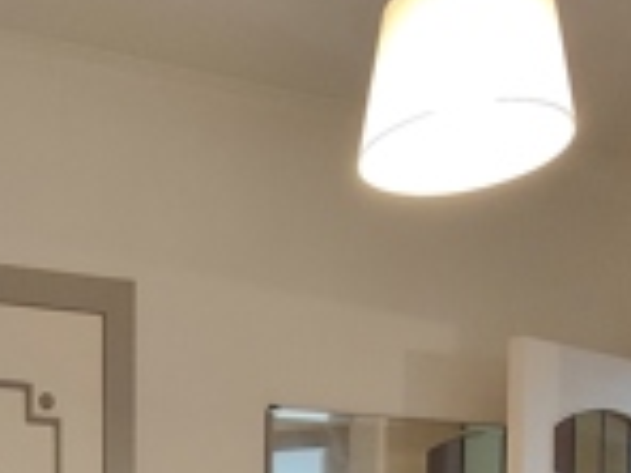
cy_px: 720
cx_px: -79
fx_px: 1185
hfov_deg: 27.1
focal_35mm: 65
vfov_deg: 19.5
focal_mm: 3.5
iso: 320
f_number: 2.2
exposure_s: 1/37
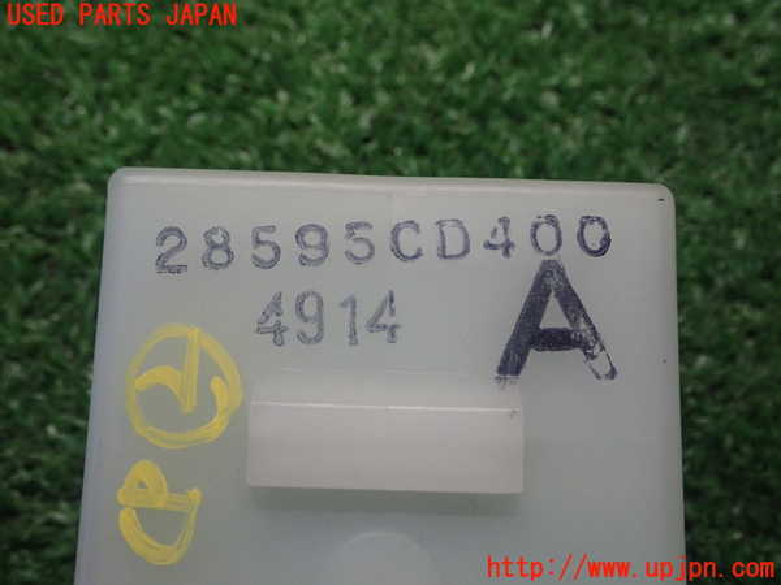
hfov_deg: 38.9
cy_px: 292
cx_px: 390
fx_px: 1106
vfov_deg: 29.7
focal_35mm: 49
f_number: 3.2
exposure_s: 1/40
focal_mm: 8.99
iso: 800
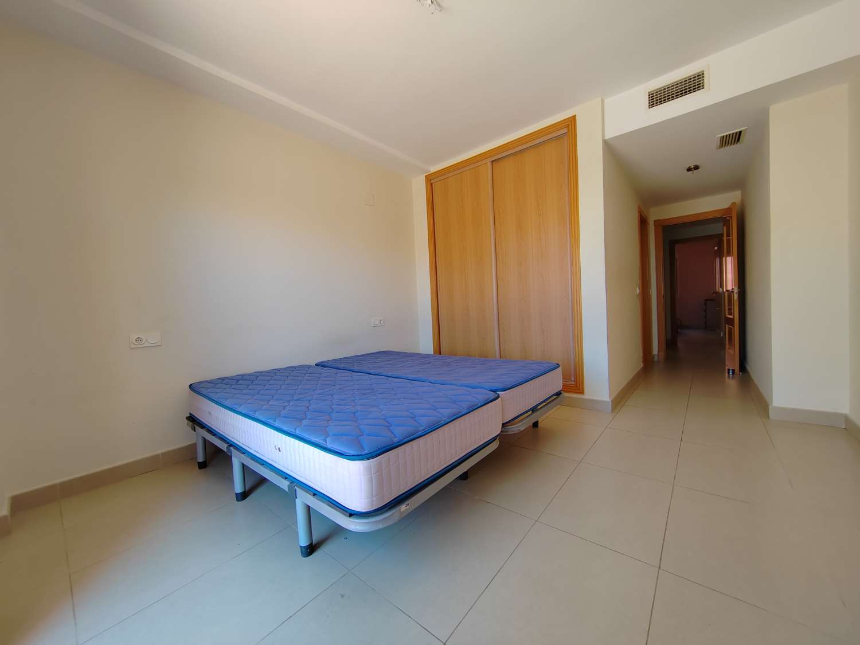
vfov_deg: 89.9
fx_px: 323
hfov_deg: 106.2
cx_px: 430
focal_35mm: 13
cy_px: 322
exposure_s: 1/100
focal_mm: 2.16
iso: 250
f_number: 2.2
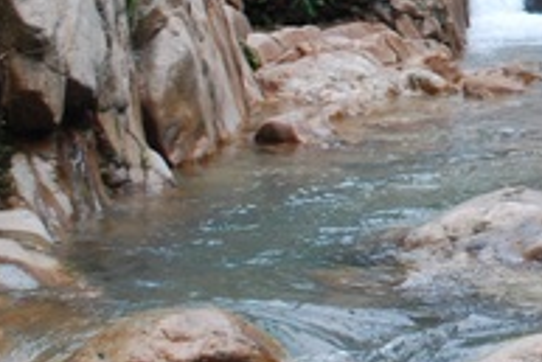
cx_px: 972
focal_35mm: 187
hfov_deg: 10.4
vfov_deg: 7.2
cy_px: -265
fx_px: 2817
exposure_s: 1/125
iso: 200
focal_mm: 30
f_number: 5.6
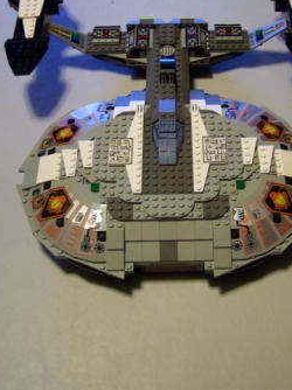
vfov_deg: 37.5
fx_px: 574
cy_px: 174
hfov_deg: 28.4
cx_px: 180
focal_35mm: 51
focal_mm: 8
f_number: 2.8
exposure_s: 1/30
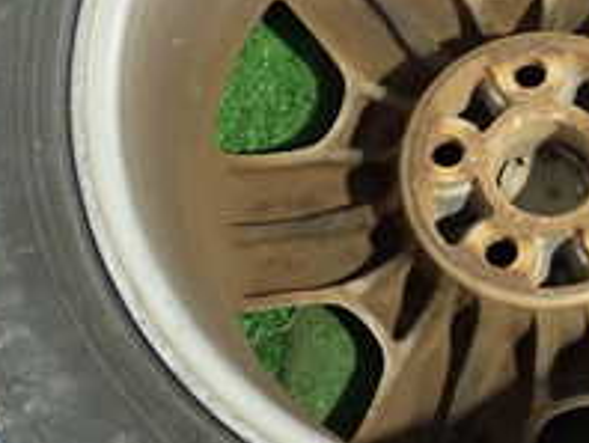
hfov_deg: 15.6
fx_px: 2112
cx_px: 565
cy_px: 137
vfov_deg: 12.0
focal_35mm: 124
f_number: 2.8
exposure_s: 1/15
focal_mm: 7.31
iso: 800
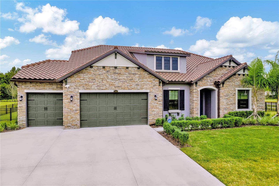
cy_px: 93
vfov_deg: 57.2
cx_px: 140
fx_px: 170
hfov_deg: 78.6
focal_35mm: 22
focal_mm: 8.38
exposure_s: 1/1250
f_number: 2.8
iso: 130
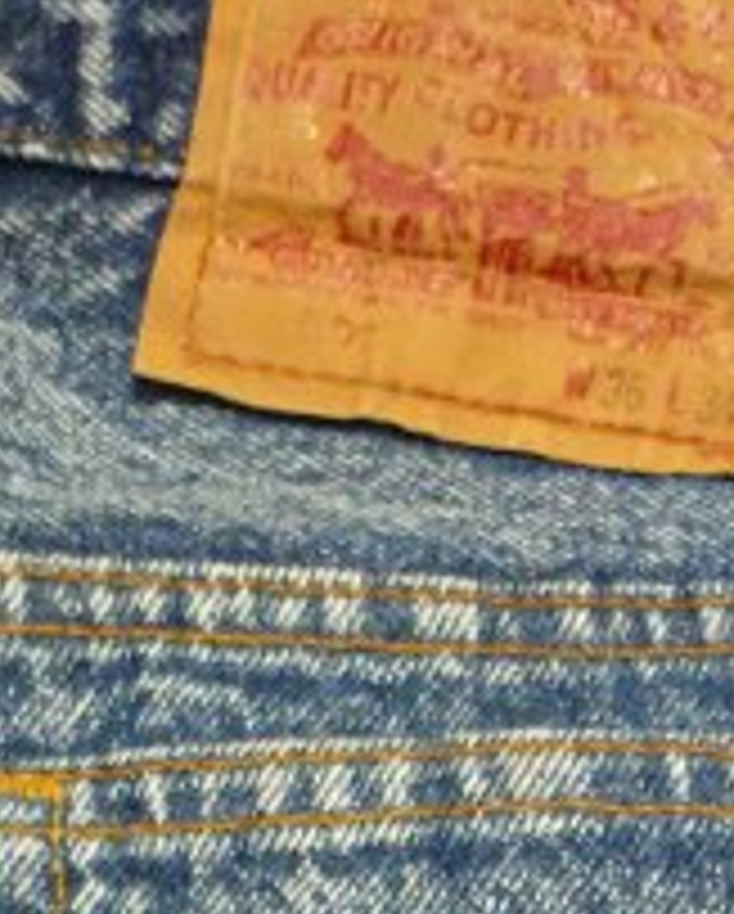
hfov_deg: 16.1
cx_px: 639
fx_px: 2574
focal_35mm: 95
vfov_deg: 18.9
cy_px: 1130
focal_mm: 5.5
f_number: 2.8
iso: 400
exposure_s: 1/13
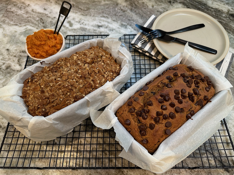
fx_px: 162
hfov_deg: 71.6
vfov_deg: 56.8
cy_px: 88
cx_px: 117
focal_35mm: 24
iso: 160
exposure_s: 1/120
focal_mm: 6.86
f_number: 1.78
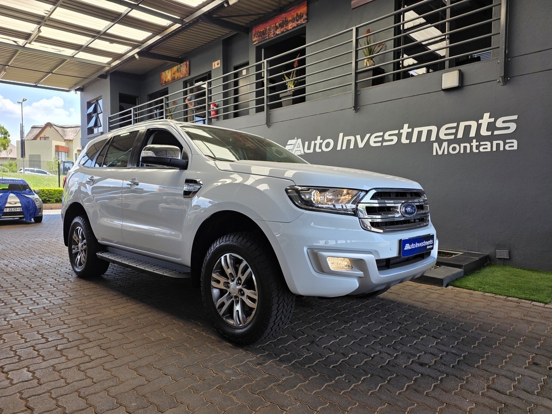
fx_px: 367
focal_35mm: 23
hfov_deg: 73.9
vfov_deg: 58.9
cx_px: 276
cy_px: 207
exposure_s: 1/359
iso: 25
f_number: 1.7
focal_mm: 6.25
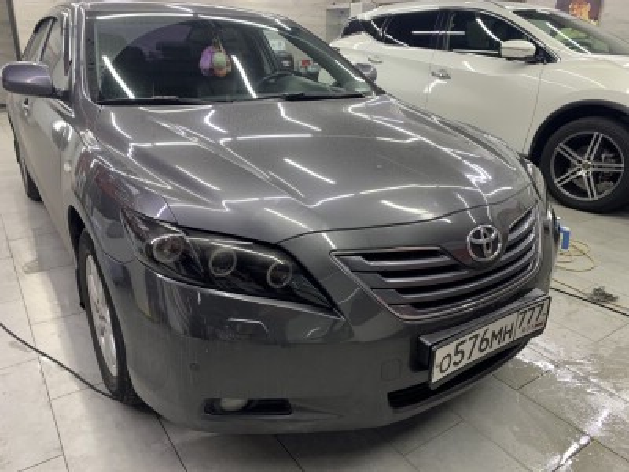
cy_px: 236
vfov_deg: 53.1
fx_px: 472
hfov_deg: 67.3
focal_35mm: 26
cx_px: 314
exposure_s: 1/50
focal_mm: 4.25
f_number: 1.8
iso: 80
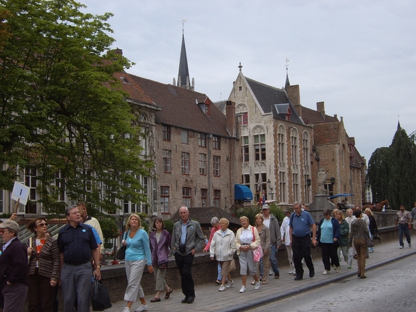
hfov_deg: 34.9
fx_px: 661
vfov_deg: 26.6
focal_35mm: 55
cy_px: 156
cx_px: 208
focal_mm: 9.1
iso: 50
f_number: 7
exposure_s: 1/90
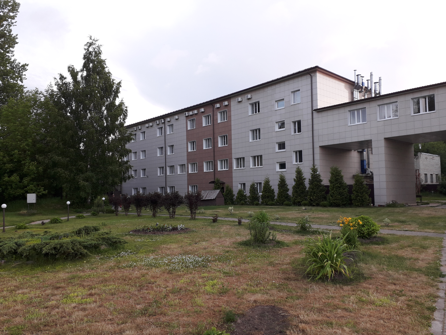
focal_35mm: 27
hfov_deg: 65.3
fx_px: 348
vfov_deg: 51.4
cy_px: 168
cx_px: 223
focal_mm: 3.6
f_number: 1.9
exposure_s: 1/50
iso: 40
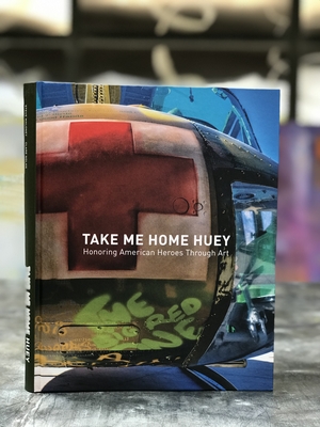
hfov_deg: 25.7
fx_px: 703
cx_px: 160
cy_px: 214
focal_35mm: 57
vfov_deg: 33.8
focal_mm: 6.6
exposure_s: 1/93
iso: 50
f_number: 2.8
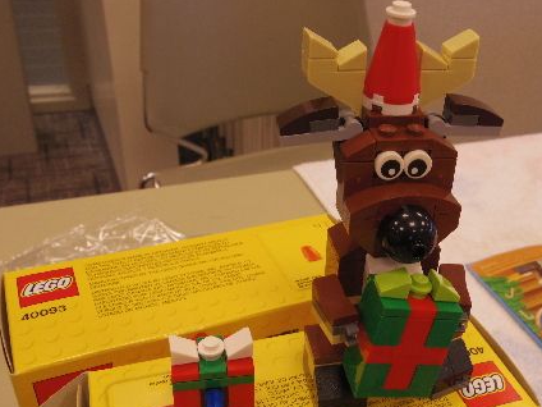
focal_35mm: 41
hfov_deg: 45.2
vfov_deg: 34.9
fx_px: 642
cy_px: 262
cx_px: 355
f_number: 4.5
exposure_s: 1/50
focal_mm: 5.2
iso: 320
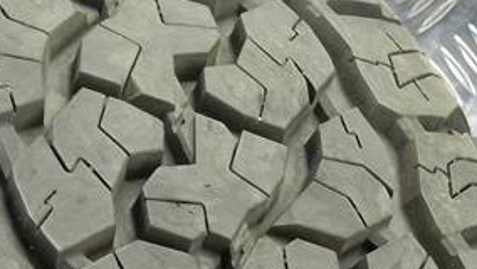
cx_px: 165
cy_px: 577
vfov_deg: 10.3
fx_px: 1341
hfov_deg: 20.1
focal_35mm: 106
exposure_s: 1/33.3
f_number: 1.6
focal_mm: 4.11
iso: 325
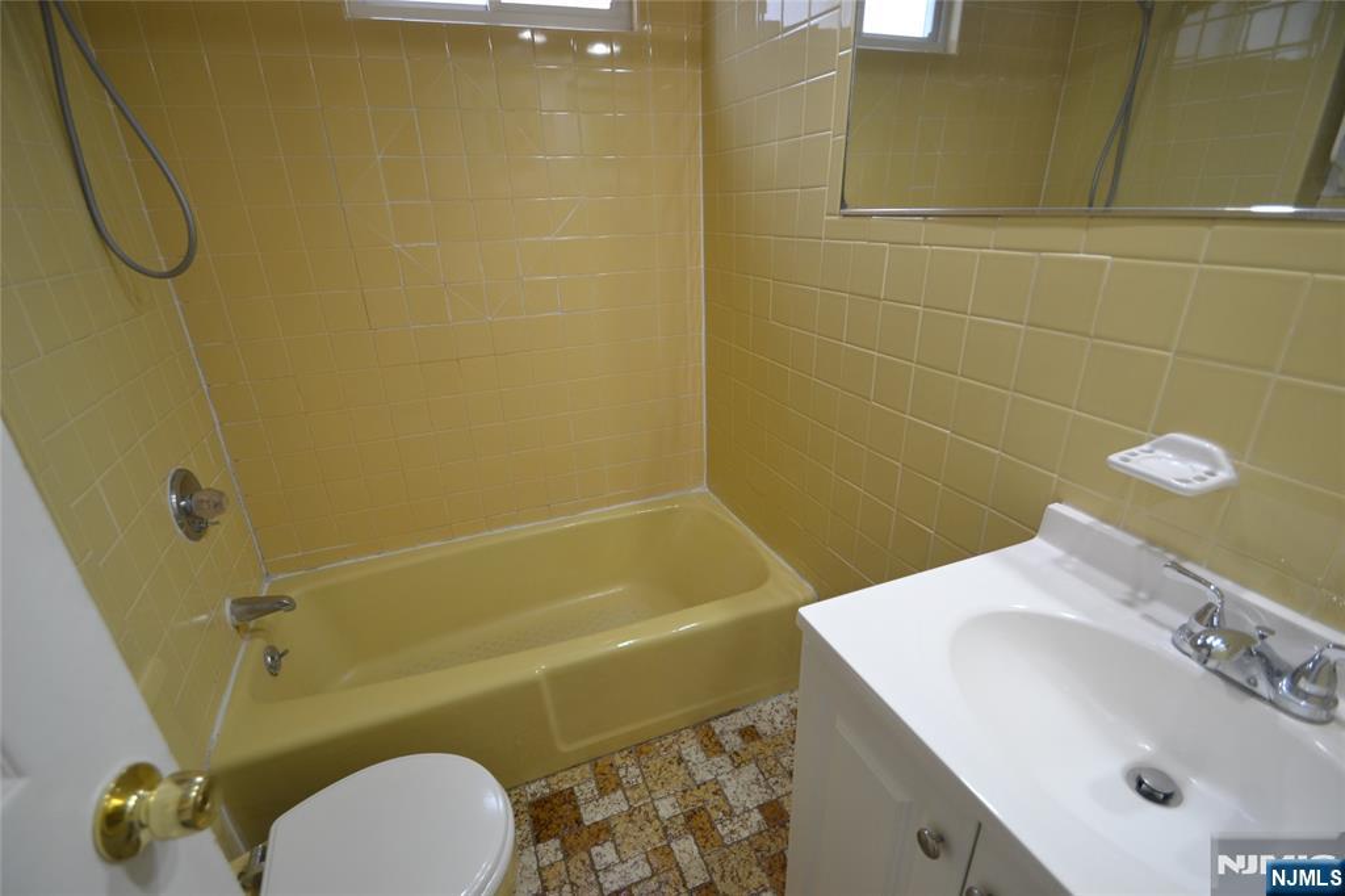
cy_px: 448
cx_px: 672
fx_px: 560
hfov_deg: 100.4
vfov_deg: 77.3
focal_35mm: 15
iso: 400
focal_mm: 10
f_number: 3.5
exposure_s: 1/60
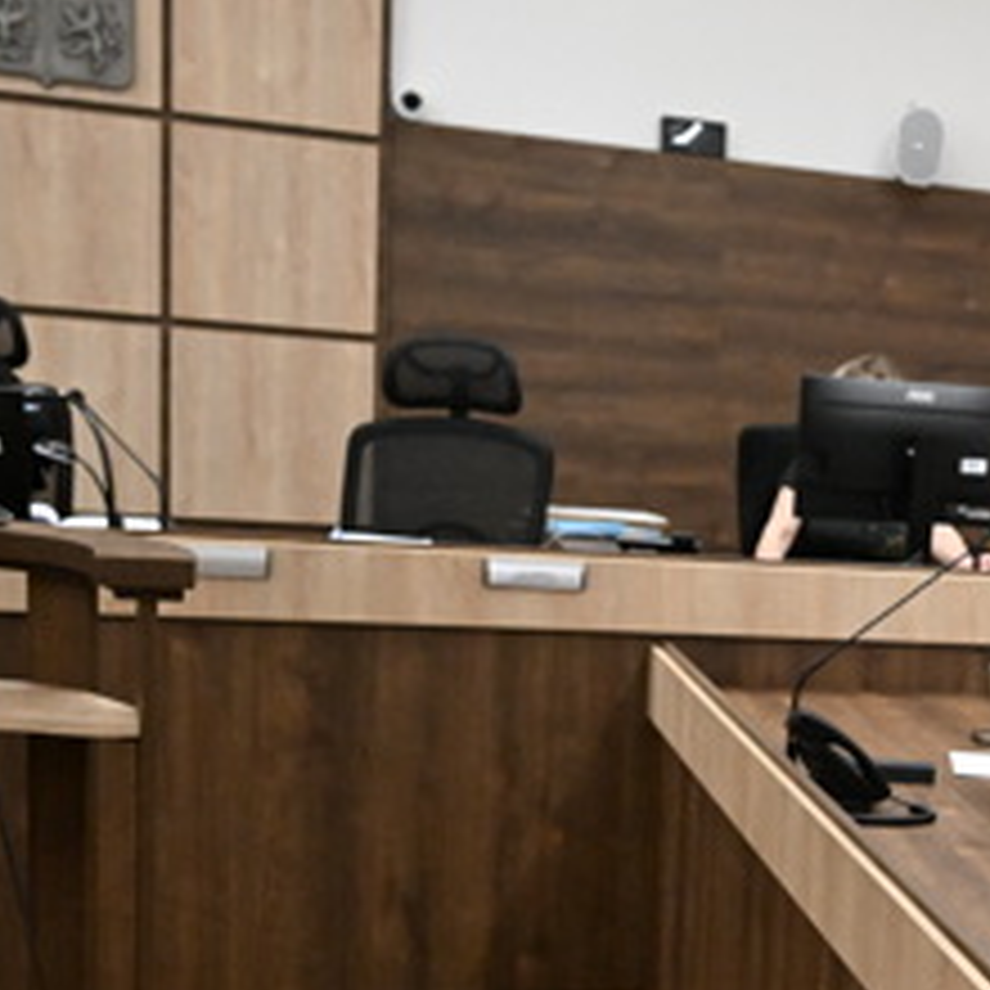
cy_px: 738
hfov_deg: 24.2
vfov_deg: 26.6
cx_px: 1215
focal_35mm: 64
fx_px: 2071
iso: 8000
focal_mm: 24
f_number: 4.5
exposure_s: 1/1000
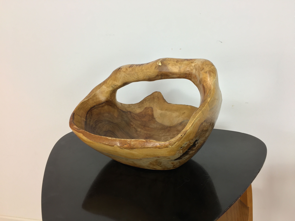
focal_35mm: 29
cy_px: 110
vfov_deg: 48.2
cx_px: 148
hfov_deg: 61.7
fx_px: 247
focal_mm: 4.15
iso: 40
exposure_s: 1/33
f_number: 2.2
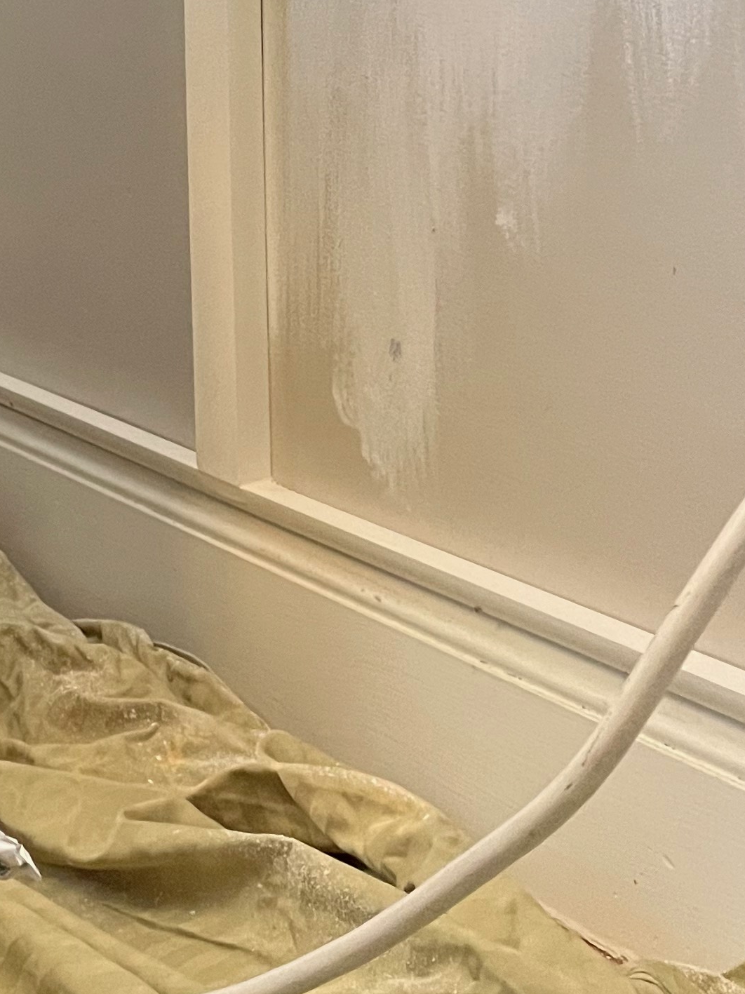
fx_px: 2124
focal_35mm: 74
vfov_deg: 25.5
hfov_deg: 18.3
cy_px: 100
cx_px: -261
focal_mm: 4.2
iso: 400
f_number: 1.6
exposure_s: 1/60
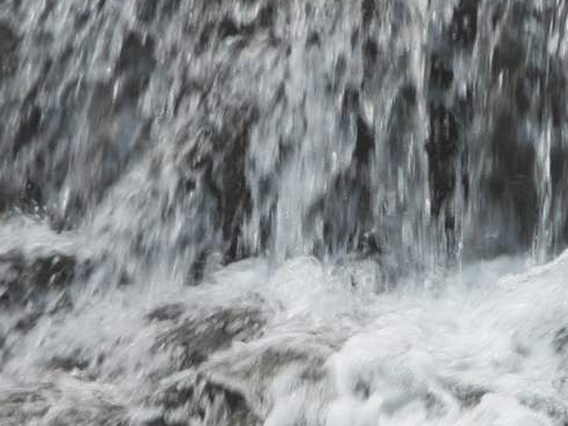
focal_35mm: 580
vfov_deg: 2.6
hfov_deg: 3.4
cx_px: 371
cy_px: 282
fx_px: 9517
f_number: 4.1
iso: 100
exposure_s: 1/93.7
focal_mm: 56.7
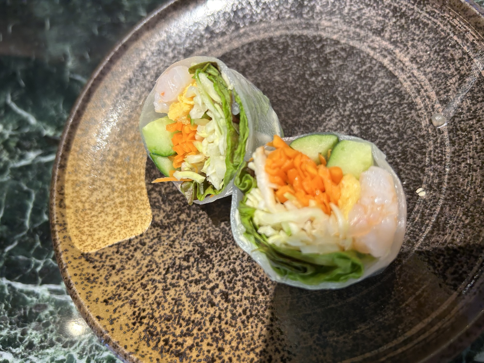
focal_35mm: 26
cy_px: 182
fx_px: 364
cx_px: 242
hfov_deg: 67.3
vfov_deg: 53.1
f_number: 1.5
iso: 80
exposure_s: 1/100
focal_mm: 5.7
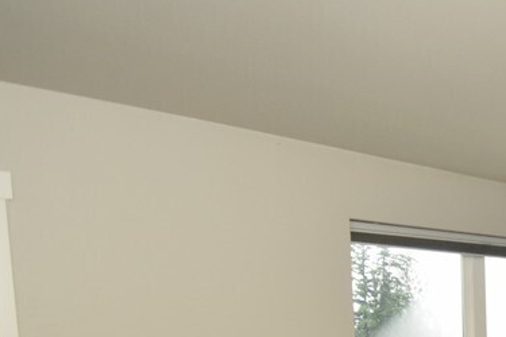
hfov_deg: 38.5
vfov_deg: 30.2
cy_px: 344
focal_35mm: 41
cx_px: 567
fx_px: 576
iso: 1400
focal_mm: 10
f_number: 4
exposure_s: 1/125
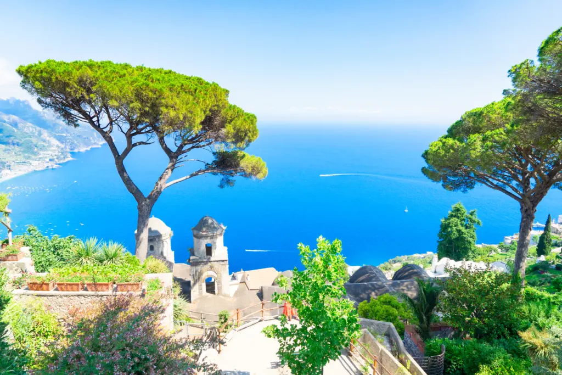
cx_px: 281
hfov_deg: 73.7
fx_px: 375
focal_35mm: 24
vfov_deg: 53.1
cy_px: 188
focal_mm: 24
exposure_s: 1/400
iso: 400
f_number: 7.1
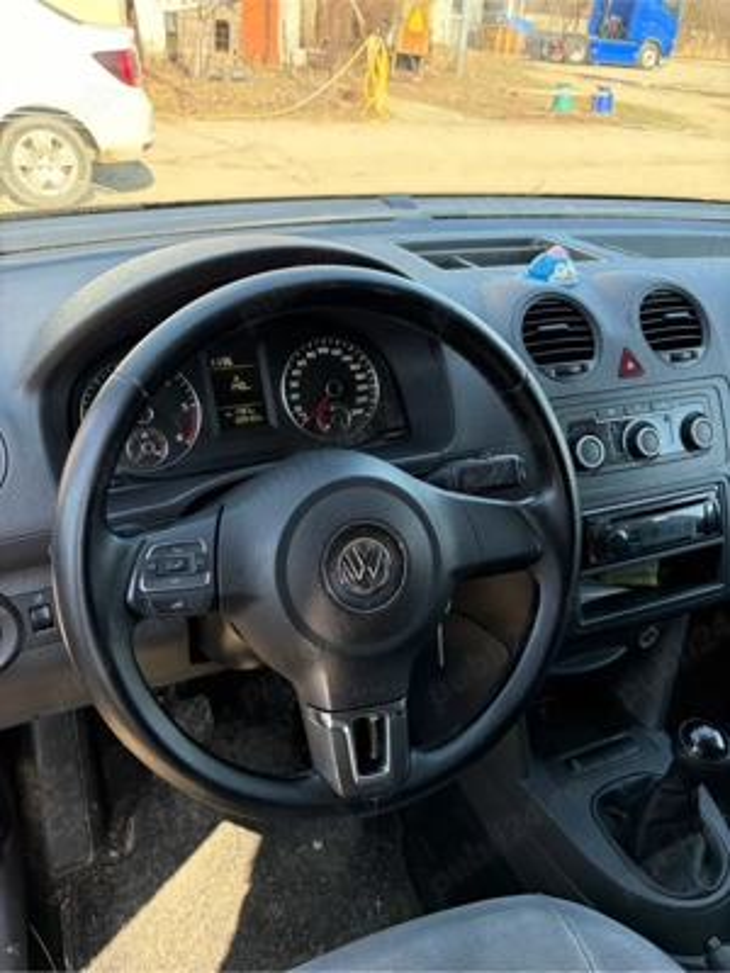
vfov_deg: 67.3
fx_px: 731
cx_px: 365
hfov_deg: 53.1
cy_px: 486
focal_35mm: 26
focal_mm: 5.96
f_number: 1.6
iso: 80
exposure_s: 1/215
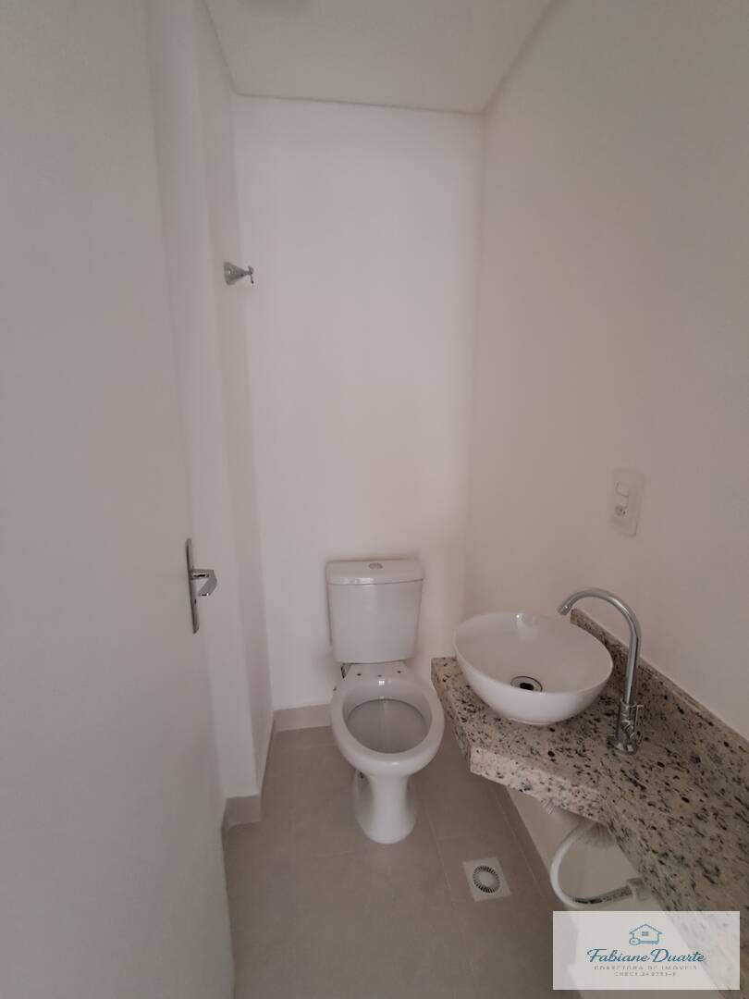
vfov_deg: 94.5
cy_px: 500
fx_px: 462
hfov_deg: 78.1
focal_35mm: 16
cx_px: 374
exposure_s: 1/33
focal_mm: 1.64
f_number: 2.2
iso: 200
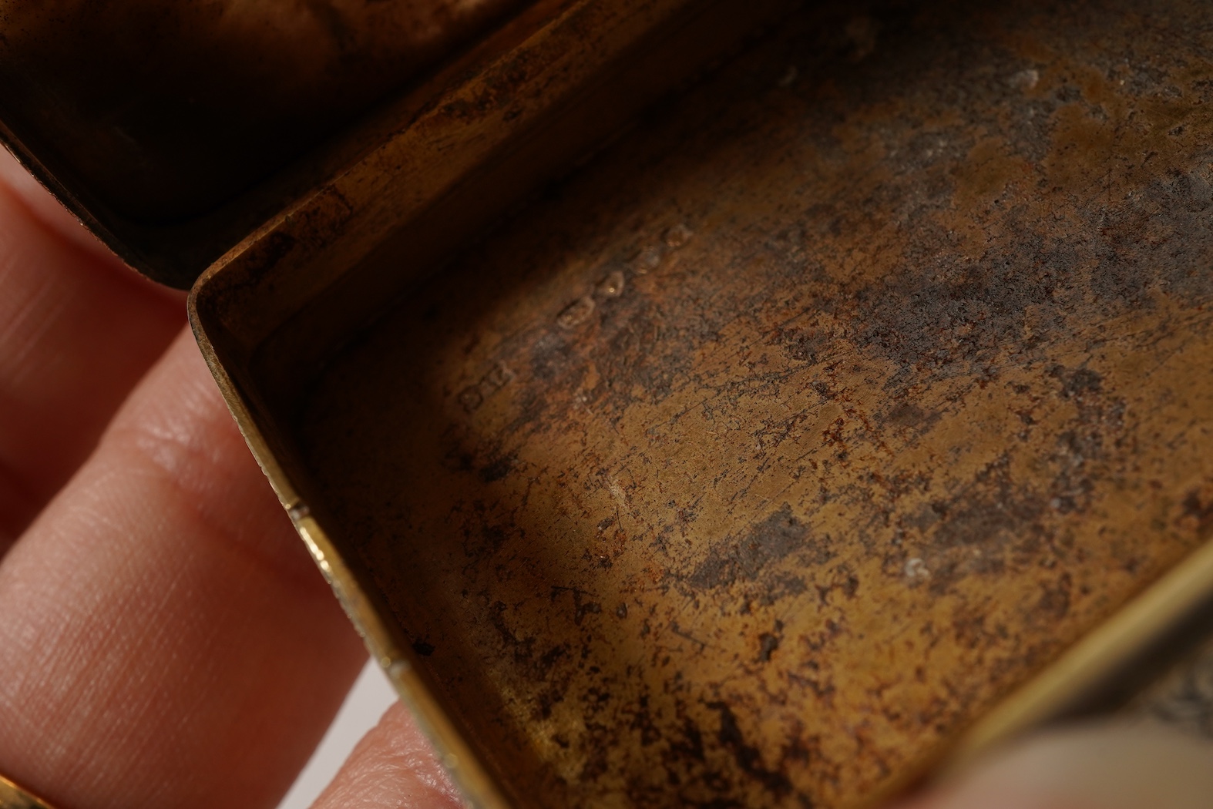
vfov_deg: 29.9
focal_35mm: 45
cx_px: 606
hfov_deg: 43.6
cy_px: 404
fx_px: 1516
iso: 400
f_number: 22
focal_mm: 30
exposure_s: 1/125
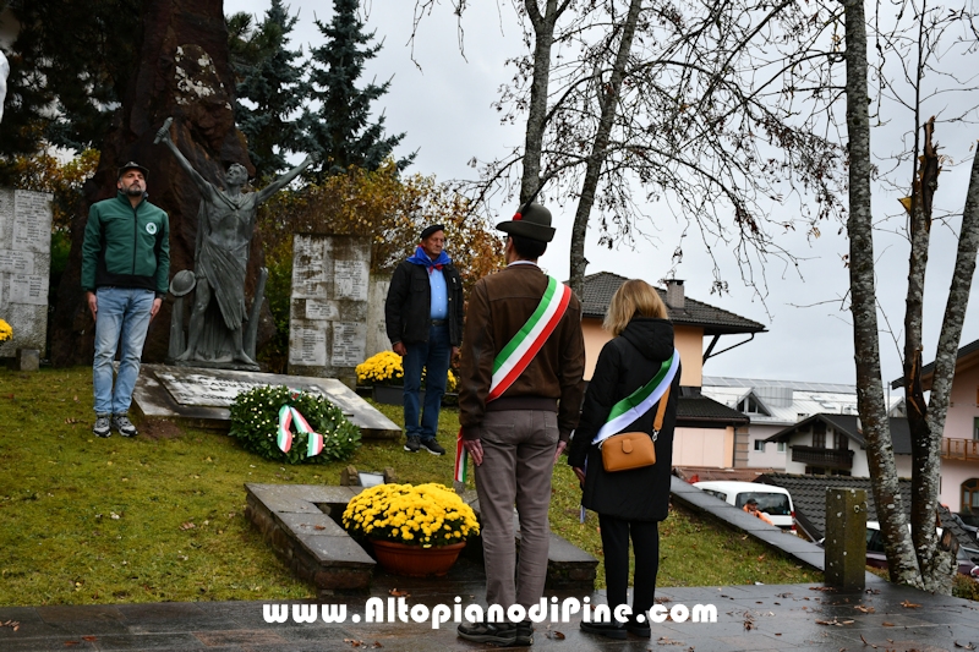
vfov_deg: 33.4
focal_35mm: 40
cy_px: 326
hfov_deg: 48.5
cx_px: 490
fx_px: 1087
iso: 250
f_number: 5.6
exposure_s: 1/250
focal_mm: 27
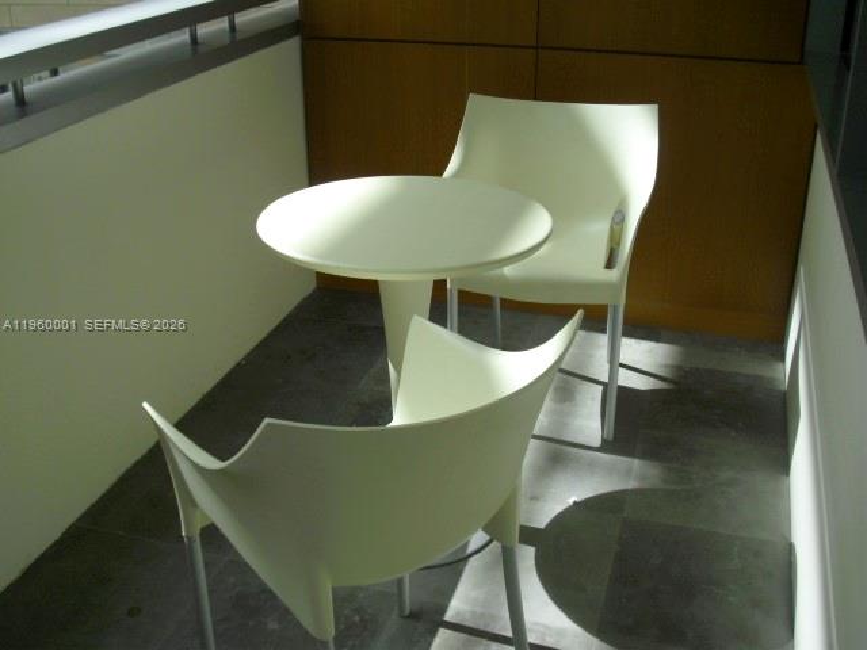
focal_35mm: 38
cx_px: 434
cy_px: 325
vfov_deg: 37.7
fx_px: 952
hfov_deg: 49.0
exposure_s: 1/320
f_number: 2.8
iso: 100
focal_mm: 6.2
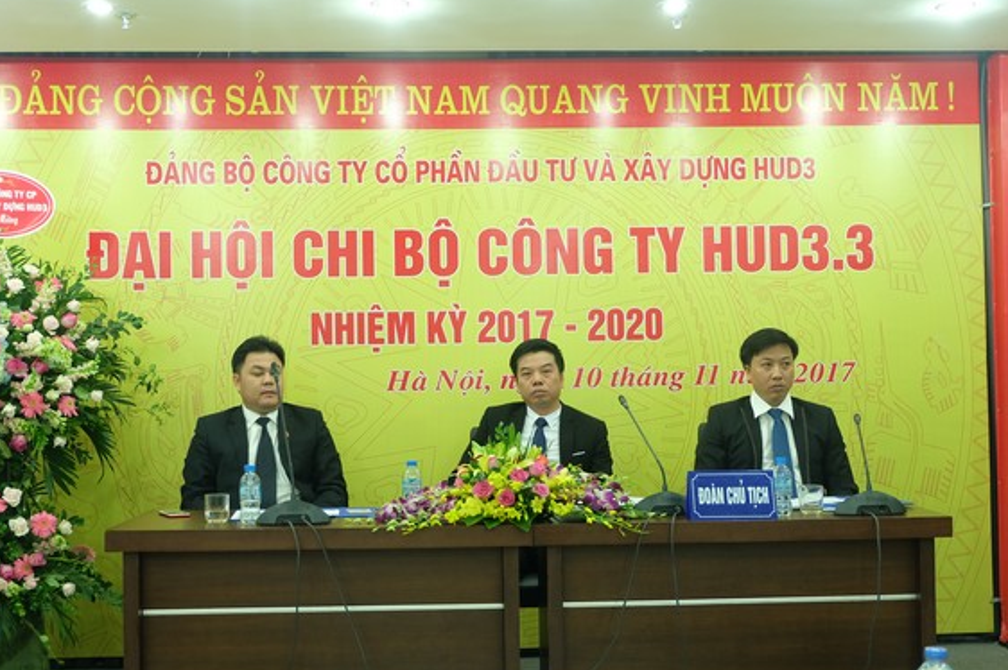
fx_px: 1315
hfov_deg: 41.9
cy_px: 346
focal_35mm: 47
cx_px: 488
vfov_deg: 28.6
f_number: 4.7
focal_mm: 29.5
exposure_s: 1/10
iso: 800
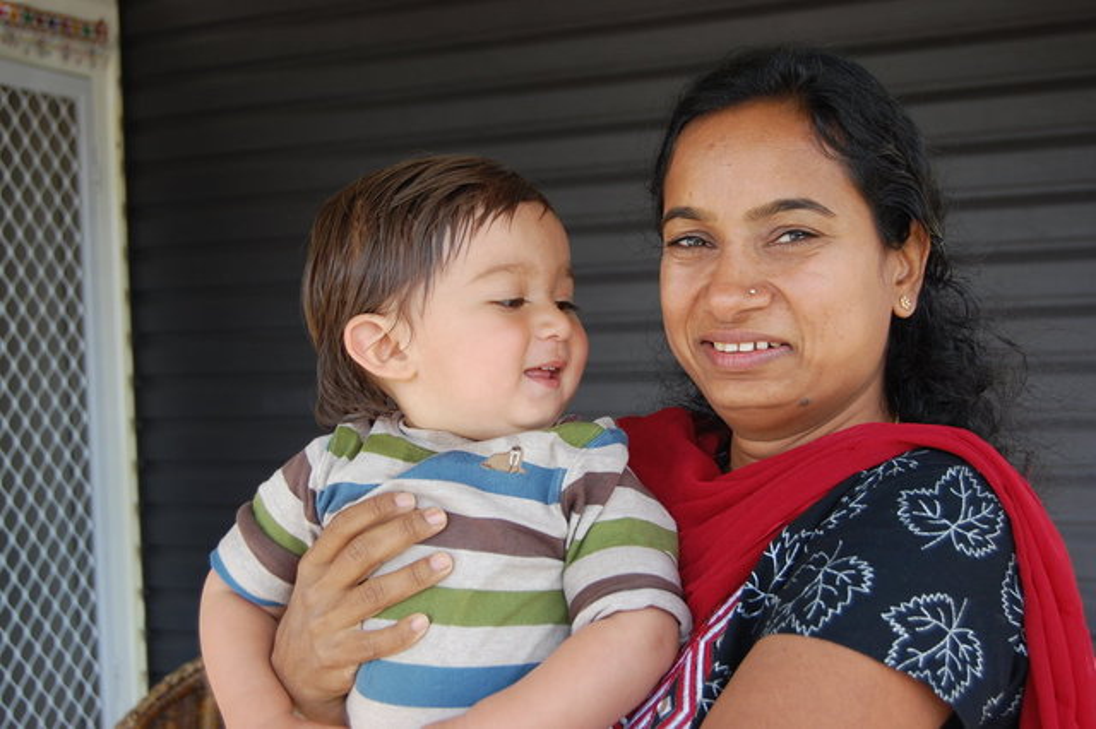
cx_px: 548
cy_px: 364
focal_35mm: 52
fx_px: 1597
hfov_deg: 37.9
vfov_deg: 25.7
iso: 200
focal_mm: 35
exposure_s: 1/160
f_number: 6.3
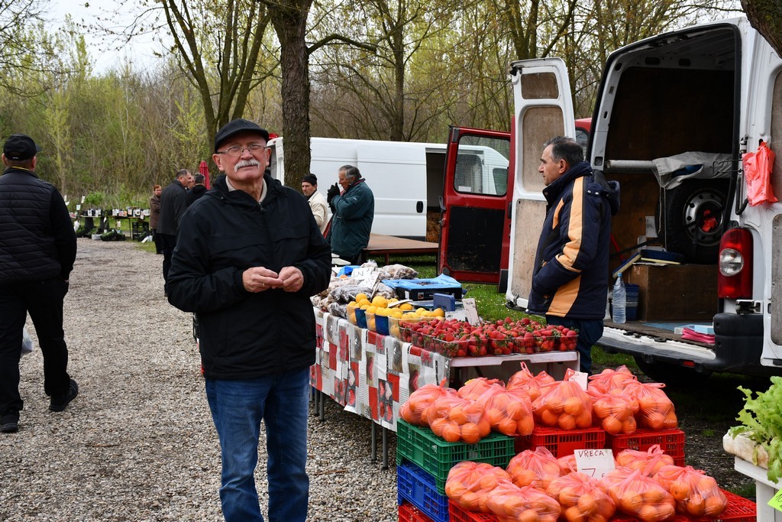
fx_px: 1108
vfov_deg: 26.5
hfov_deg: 38.9
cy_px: 261
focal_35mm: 51
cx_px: 391
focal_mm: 34
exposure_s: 1/250
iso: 220
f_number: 5.6
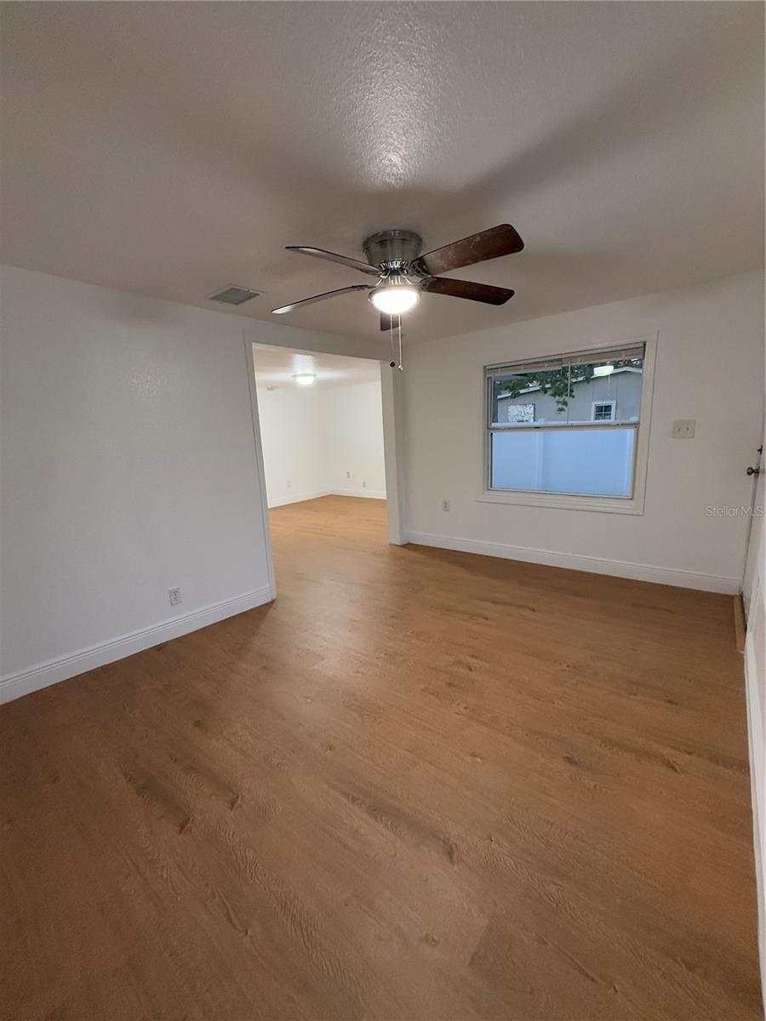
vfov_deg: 102.1
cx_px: 383
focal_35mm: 14
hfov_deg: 85.7
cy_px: 510
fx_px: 413
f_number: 2.2
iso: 640
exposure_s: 1/120
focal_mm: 2.22
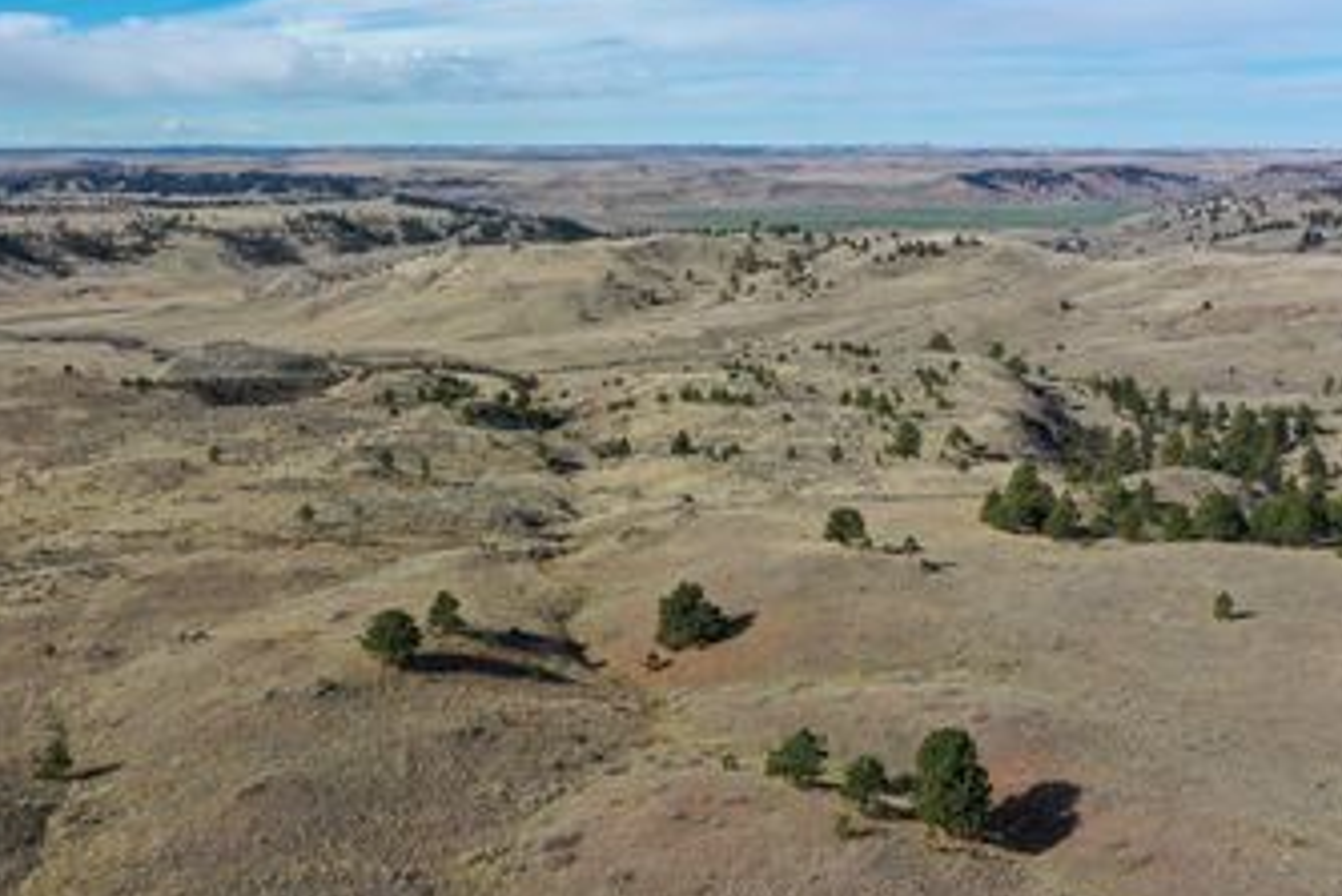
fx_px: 1343
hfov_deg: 52.5
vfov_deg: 36.9
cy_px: 428
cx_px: 502
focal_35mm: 36
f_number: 5.6
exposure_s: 1/500
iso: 100
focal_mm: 10.26
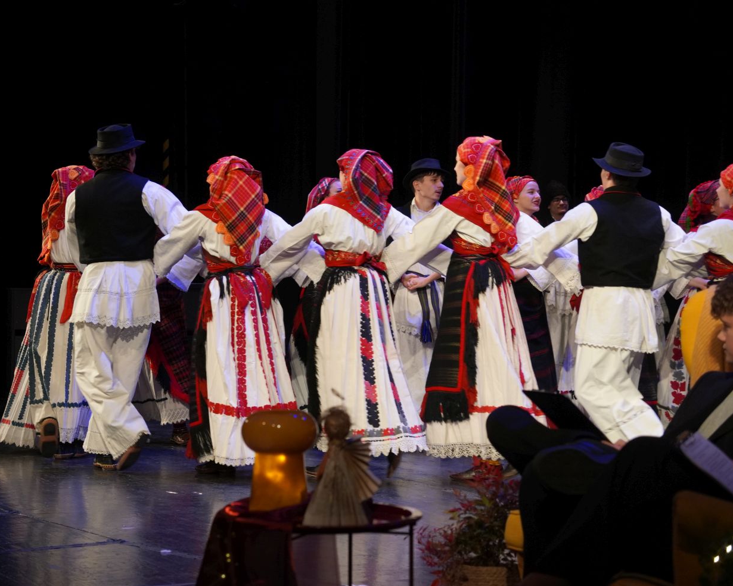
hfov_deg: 22.4
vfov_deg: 18.1
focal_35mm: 85
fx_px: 1844
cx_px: 292
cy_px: 294
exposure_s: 1/160
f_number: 3.5
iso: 1250
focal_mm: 50
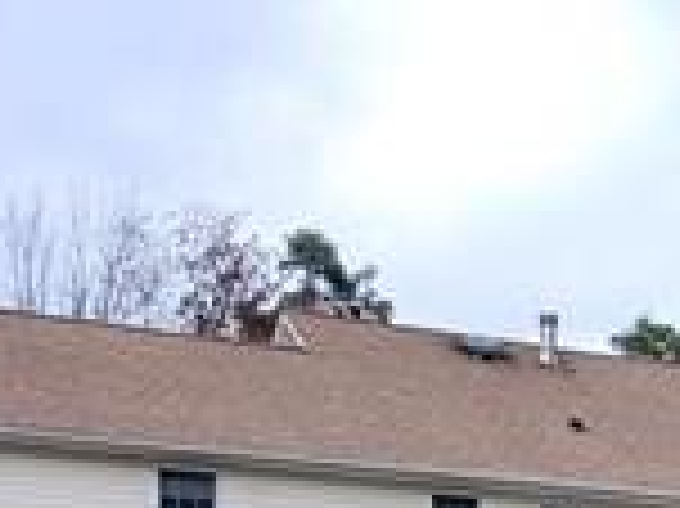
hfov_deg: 21.1
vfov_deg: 15.3
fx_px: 1727
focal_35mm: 88
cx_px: 757
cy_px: 787
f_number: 2.2
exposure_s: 1/854
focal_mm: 1.8
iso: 50
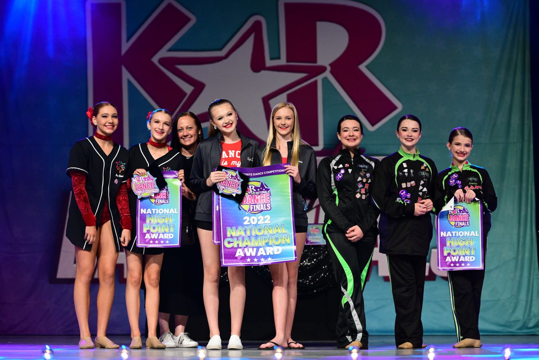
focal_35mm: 110
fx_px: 1647
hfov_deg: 18.6
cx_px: 270
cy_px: 180
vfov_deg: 12.5
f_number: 2.8
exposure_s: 1/1000
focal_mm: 110
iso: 3200
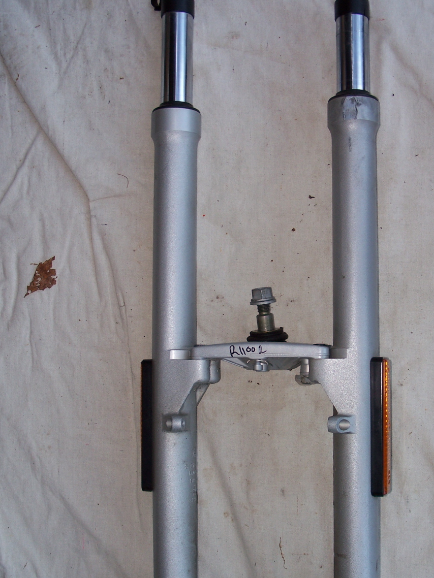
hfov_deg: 27.9
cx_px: 280
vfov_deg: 36.7
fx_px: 869
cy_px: 341
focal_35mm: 52
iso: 80
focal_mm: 7.8
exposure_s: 1/60
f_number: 2.8
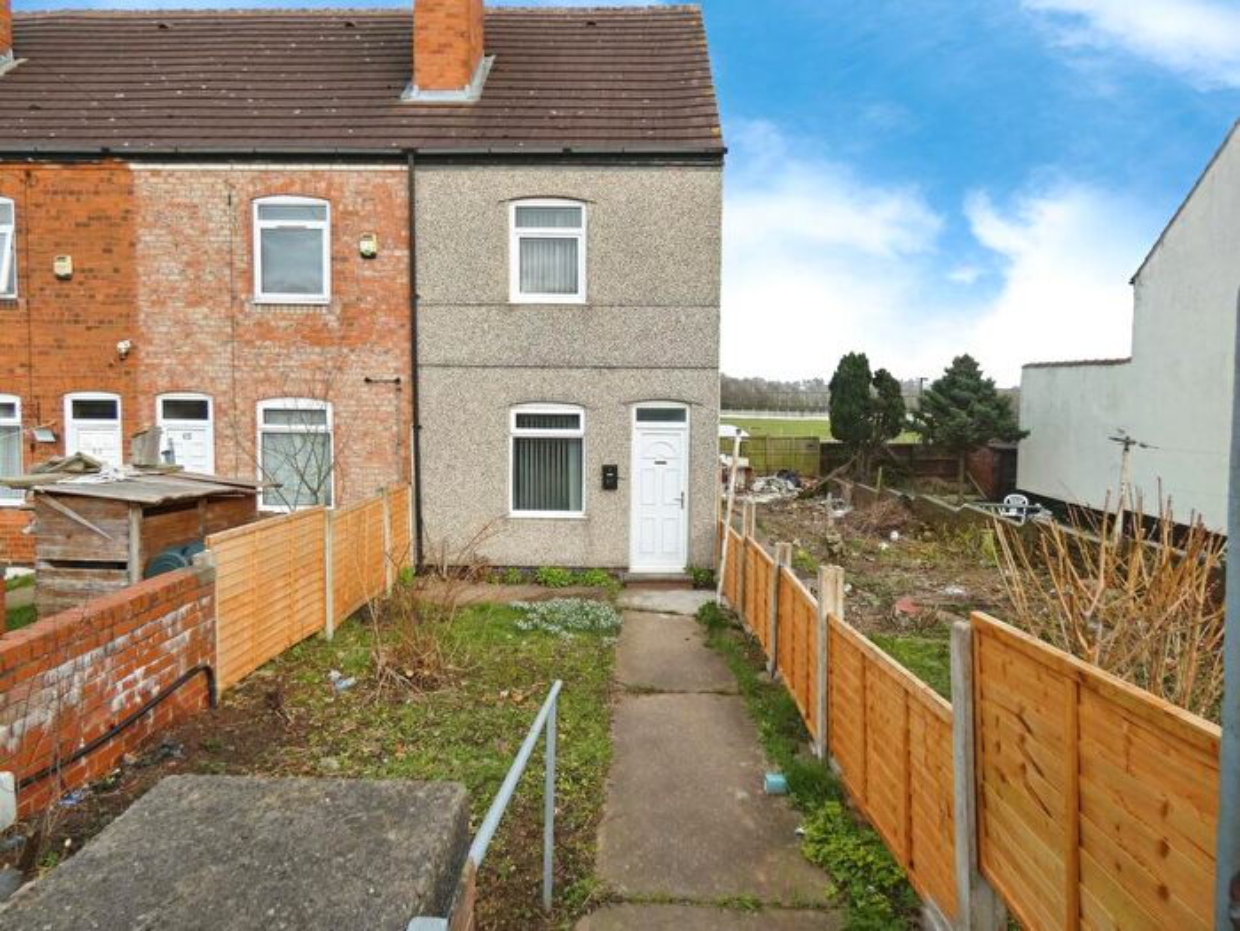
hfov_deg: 81.7
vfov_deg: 66.0
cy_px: 466
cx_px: 620
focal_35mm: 20
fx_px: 717
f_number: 2.8
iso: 80
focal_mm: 3.6
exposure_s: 1/400
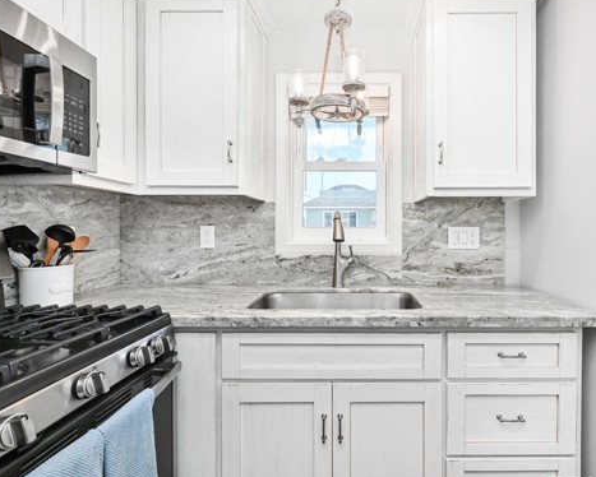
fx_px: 318
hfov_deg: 85.4
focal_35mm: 18
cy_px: 234
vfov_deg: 73.8
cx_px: 355
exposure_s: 1/200
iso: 1100
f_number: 16
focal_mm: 14
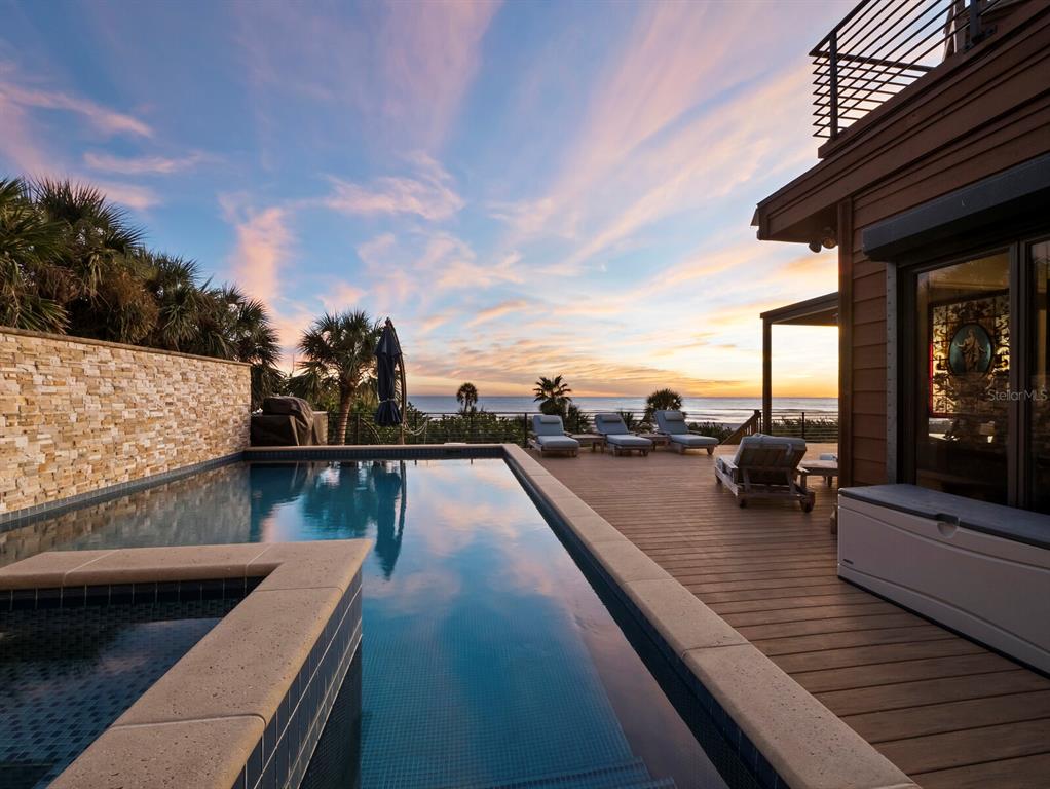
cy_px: 394
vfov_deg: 85.7
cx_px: 525
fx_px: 425
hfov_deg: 102.0
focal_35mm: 14
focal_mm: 7
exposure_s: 1/6
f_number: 11
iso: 400
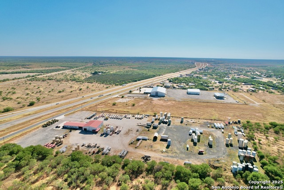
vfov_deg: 57.3
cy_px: 95
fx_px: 174
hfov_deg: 78.6
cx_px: 142
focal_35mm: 22
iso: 150
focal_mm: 8.38
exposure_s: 1/4000
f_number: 2.8
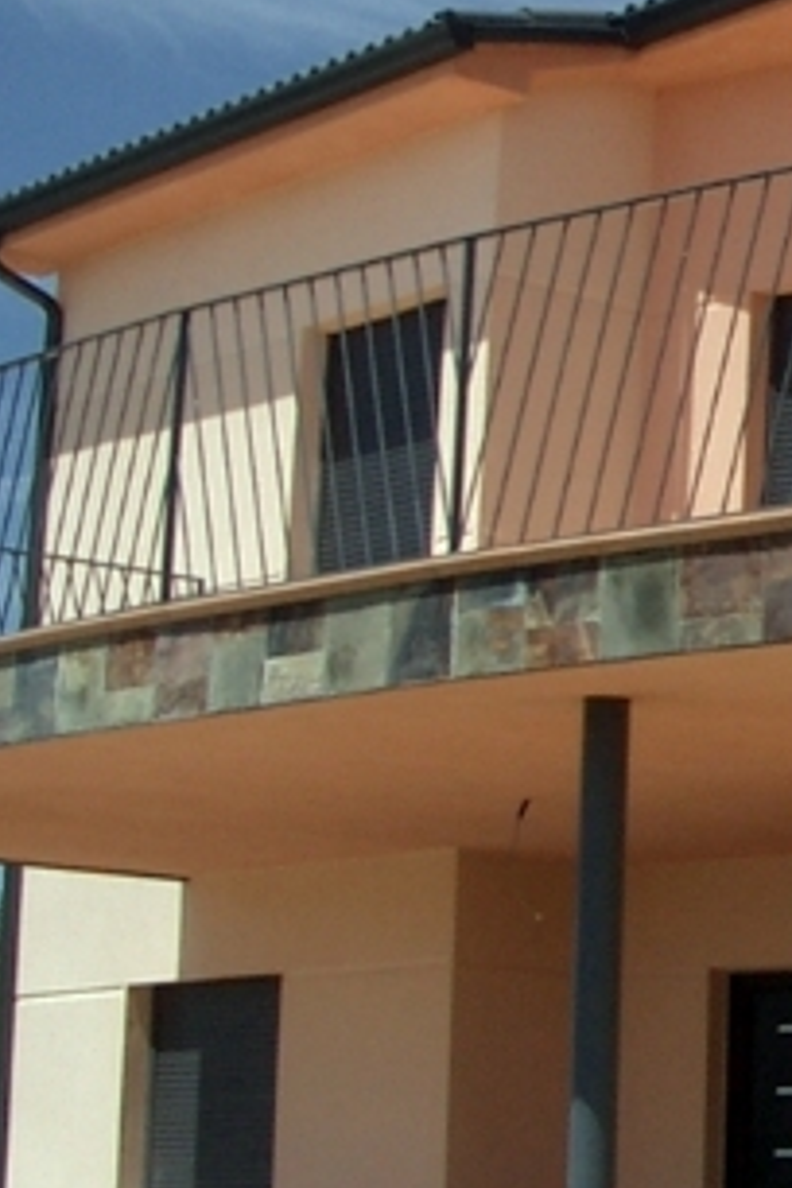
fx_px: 3531
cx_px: 1440
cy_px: 604
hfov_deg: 11.8
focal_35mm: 107
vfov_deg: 19.1
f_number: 4.3
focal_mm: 5.8
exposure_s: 1/640
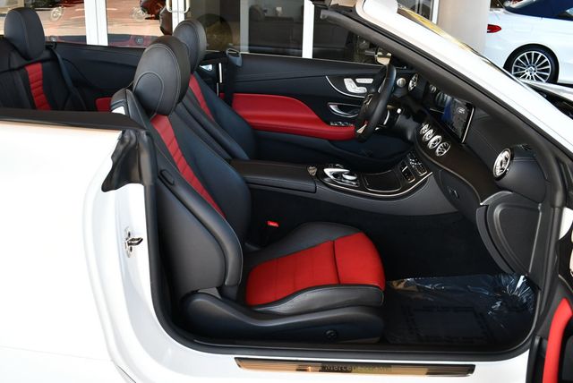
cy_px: 192
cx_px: 286
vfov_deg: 36.9
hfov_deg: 53.1
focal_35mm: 36
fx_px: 574
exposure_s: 1/250
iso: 400
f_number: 4
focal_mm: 18
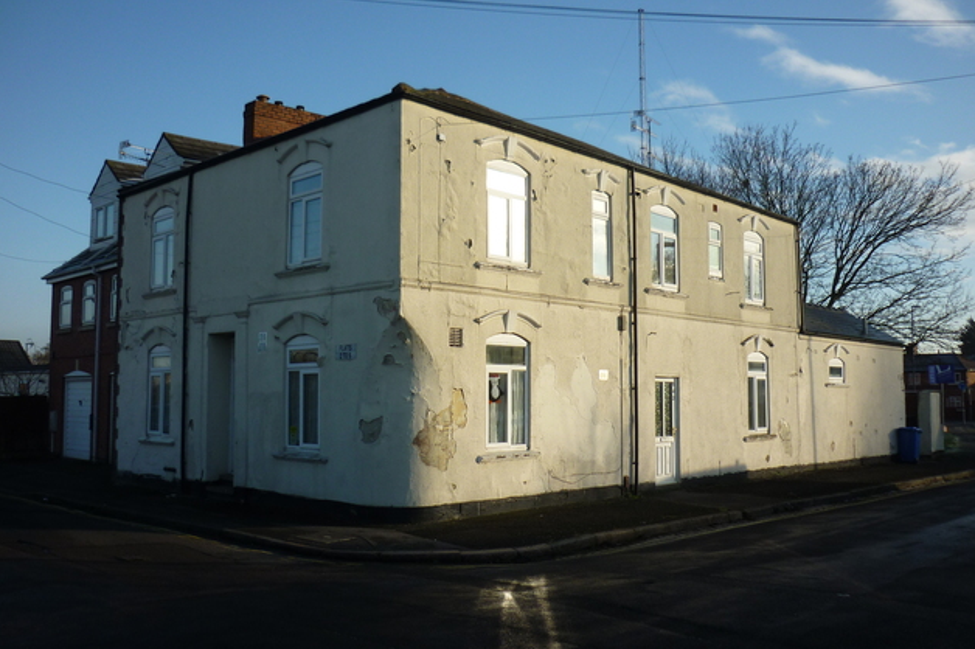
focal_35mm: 35
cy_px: 298
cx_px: 483
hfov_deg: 54.5
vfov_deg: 37.8
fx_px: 947
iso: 80
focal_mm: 5.5
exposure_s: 1/800
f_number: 2.8
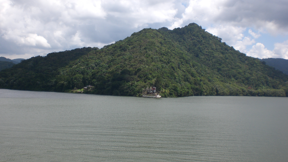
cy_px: 105
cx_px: 130
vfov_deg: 25.9
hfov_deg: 44.5
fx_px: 351
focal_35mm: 46
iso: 50
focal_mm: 6.3
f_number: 4.4
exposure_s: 1/500
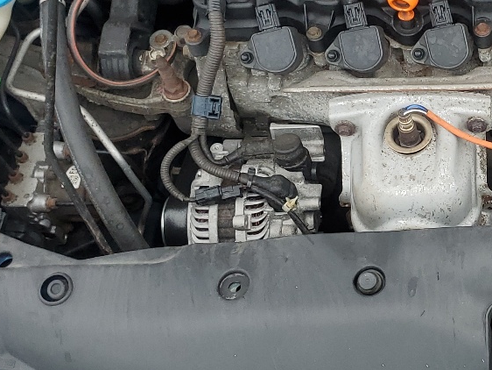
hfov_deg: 24.6
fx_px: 1052
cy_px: 175
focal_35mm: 74
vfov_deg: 19.9
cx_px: 533
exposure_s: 1/1000
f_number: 1.5
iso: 50
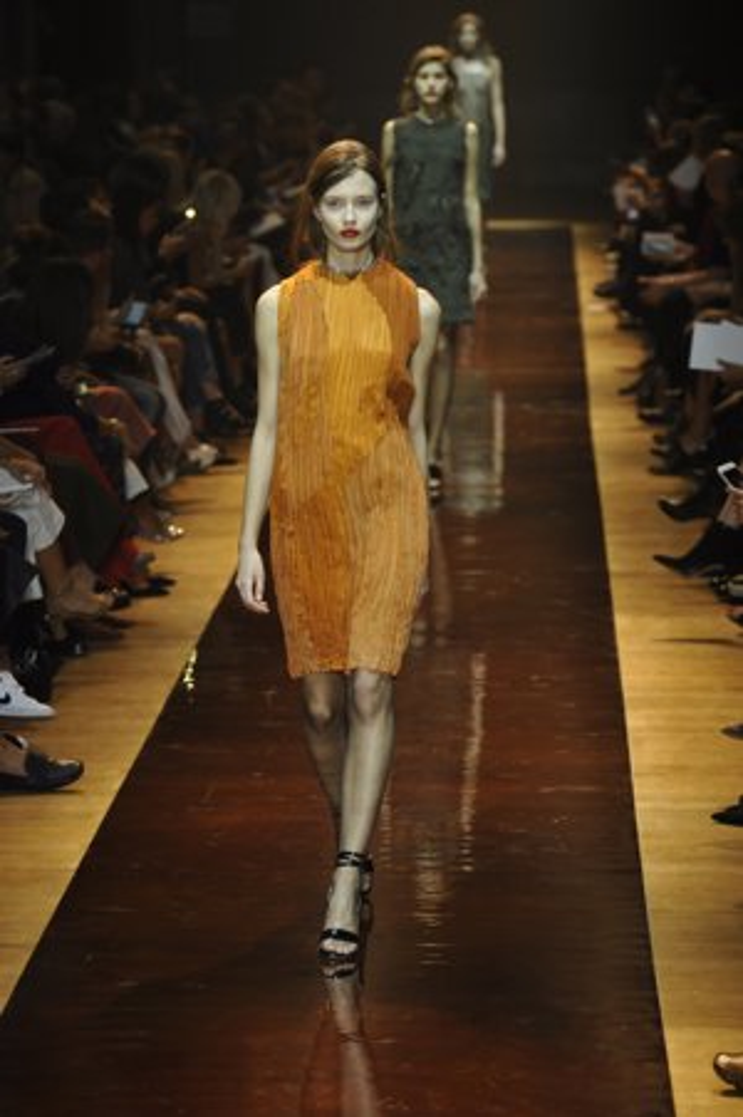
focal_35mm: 155
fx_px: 4806
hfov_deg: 8.8
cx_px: 372
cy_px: 558
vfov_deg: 13.3
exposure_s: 1/400
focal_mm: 155
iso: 2000
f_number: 5.6
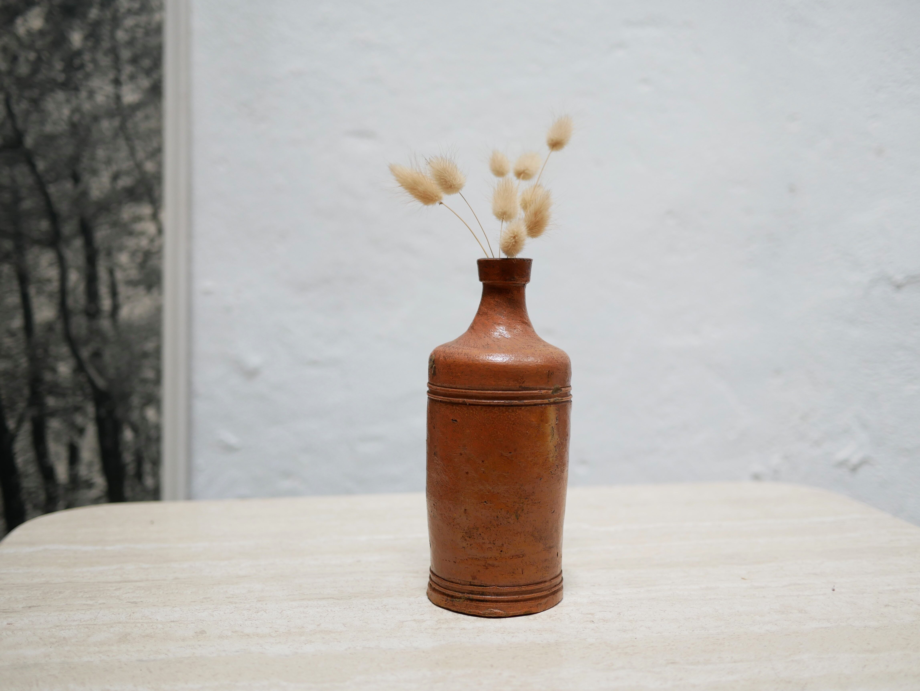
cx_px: 460
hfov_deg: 46.8
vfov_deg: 36.0
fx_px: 1064
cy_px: 346
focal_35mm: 40
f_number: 1.7
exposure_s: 1/60
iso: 320
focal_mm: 20
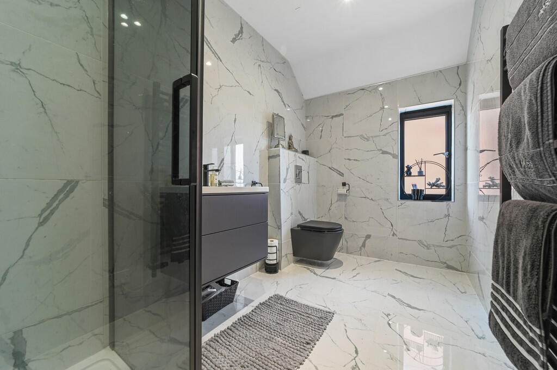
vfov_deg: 81.1
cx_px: 278
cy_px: 185
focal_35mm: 14
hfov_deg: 104.3
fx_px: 216
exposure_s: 1.6
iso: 400
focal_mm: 14
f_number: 8
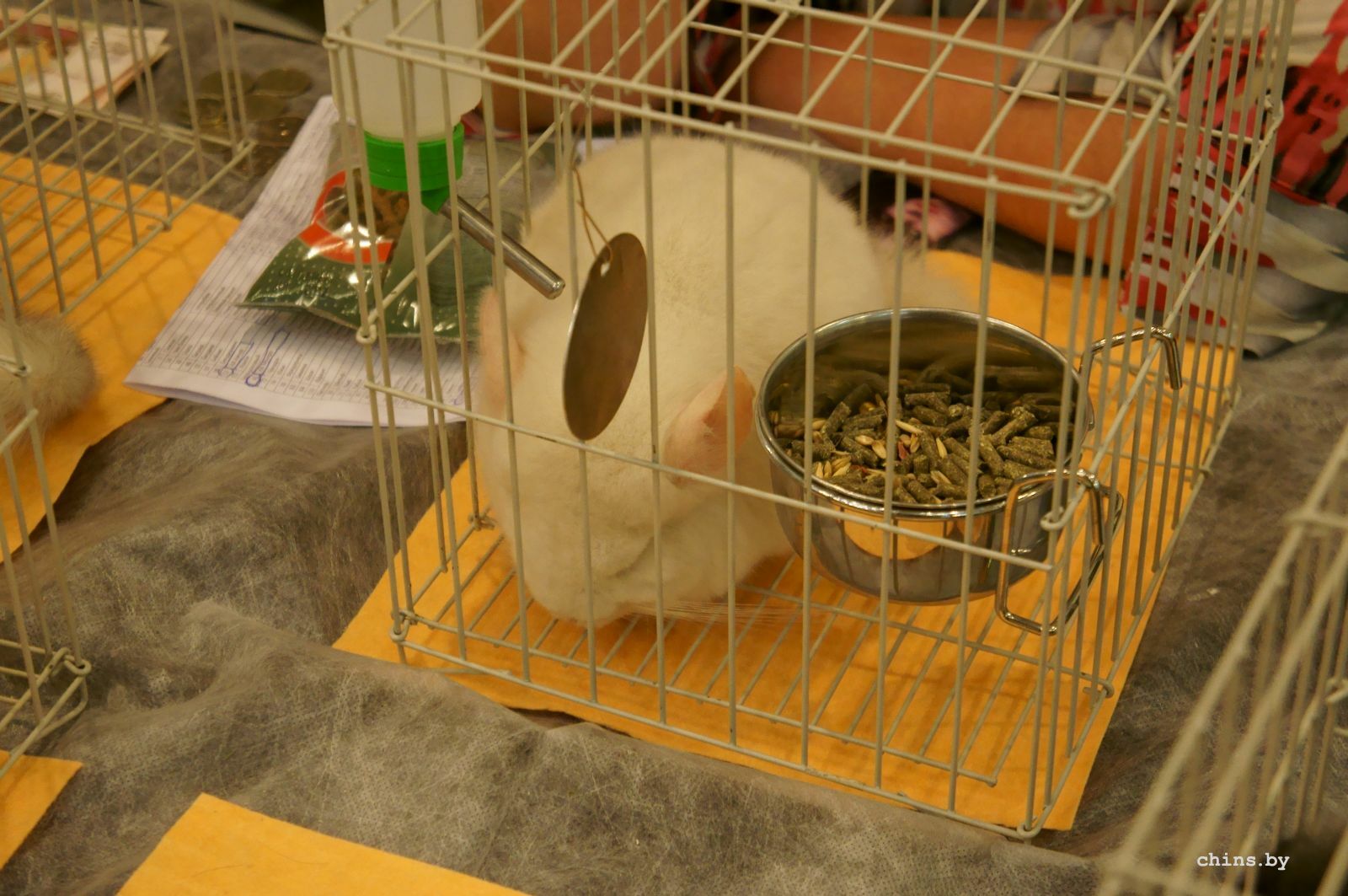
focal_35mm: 74
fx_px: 2749
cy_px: 448
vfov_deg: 18.5
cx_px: 674
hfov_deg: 27.6
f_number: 5
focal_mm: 49
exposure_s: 1/50
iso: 1600
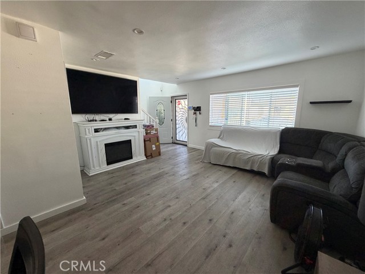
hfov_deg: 102.1
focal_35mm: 14
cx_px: 182
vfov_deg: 85.7
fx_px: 148
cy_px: 137
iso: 320
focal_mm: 2.22
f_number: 2.2
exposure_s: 1/121
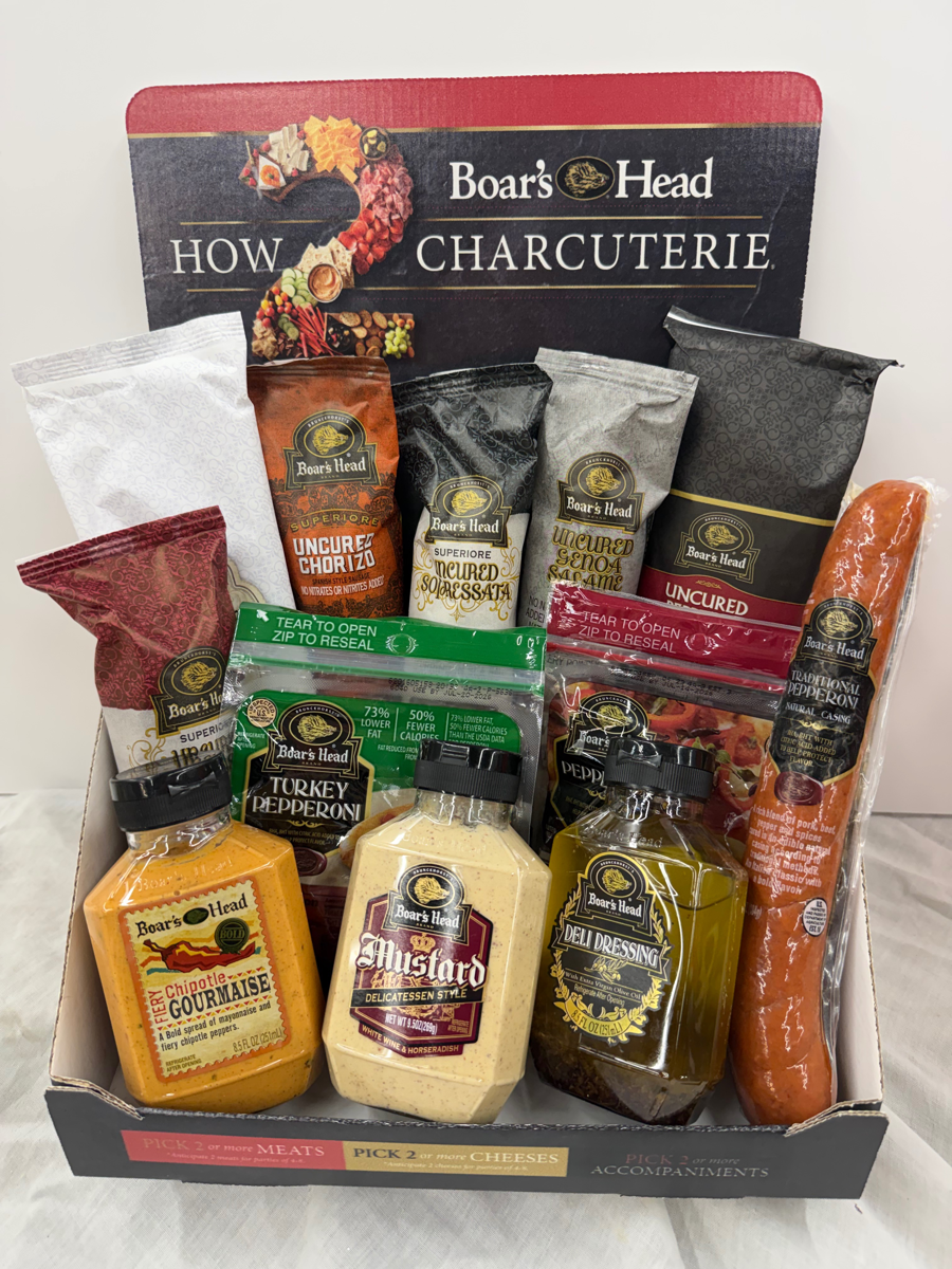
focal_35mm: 24
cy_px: 634
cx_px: 476
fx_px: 880
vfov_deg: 71.6
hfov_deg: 56.8
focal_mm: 6.76
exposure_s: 1/120
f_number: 1.78
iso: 200
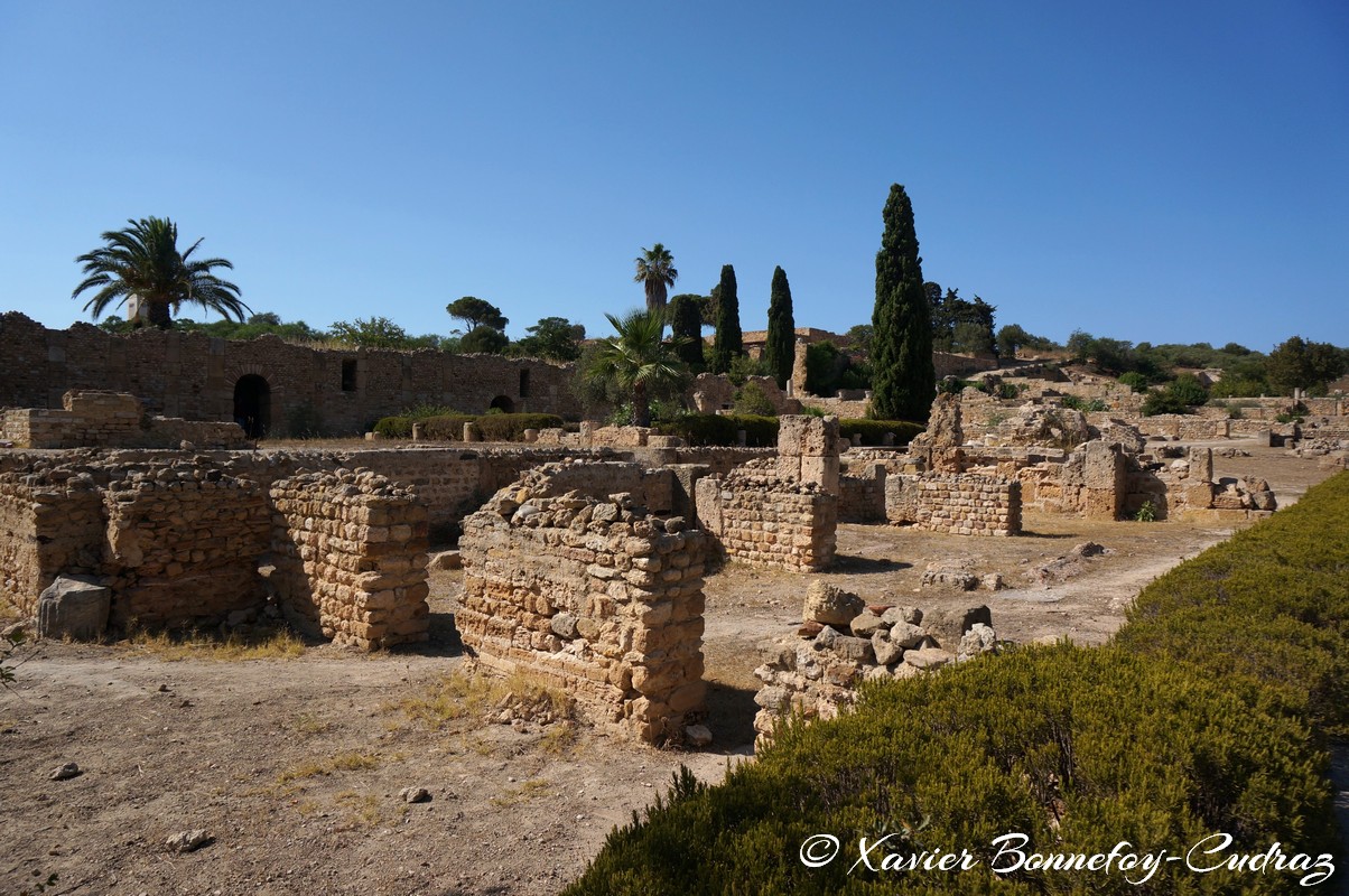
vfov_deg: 53.0
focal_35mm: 24
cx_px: 674
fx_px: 898
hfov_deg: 73.8
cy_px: 448
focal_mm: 16
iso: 100
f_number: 5
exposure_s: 1/1250
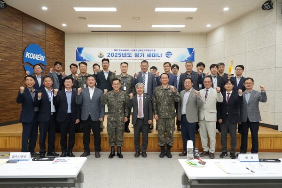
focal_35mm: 29
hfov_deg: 63.7
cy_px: 94
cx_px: 141
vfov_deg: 45.0
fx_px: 227
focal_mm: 29
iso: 5000
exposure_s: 1/250
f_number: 7.1
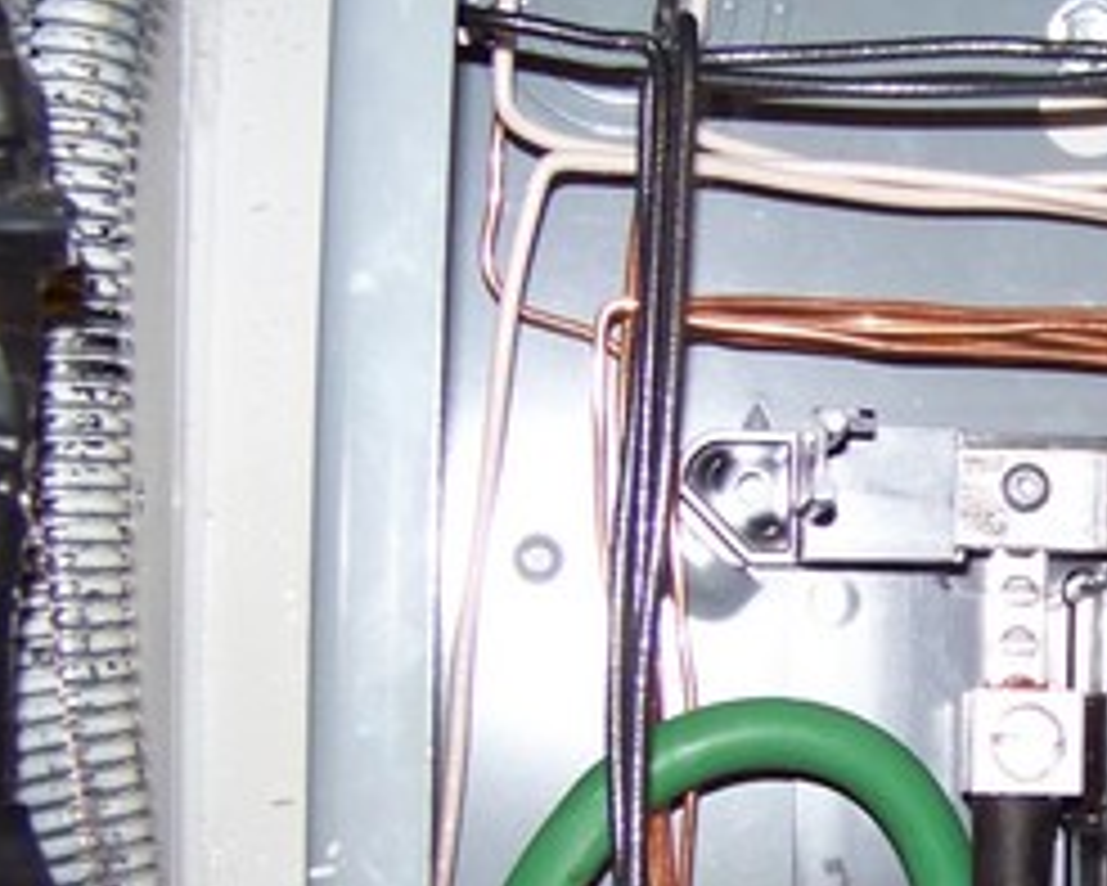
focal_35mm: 100
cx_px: 1422
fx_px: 3278
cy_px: 776
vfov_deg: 15.3
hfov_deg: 18.0
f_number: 2.8
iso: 200
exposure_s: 1/30
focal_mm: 5.85
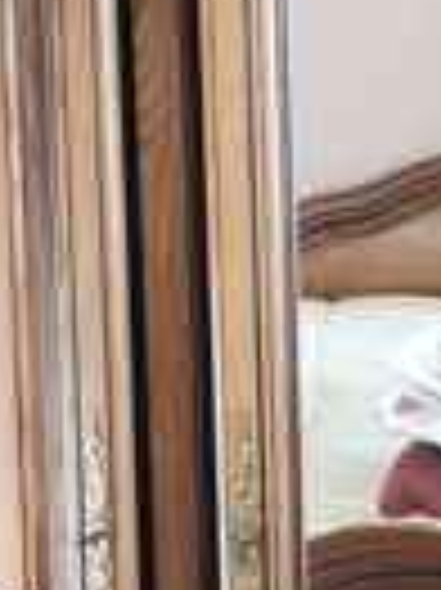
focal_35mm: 132
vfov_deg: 14.9
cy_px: 360
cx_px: 616
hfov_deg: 10.9
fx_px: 2246
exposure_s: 1/50
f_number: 1.8
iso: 100
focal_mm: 3.95
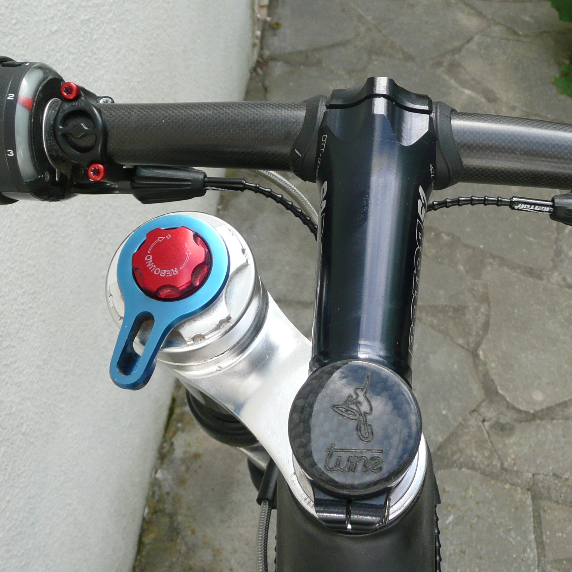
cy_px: 228
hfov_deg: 41.6
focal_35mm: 40
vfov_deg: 41.7
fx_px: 748
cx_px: 351
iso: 100
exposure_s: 1/200
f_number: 3.3
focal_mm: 4.6
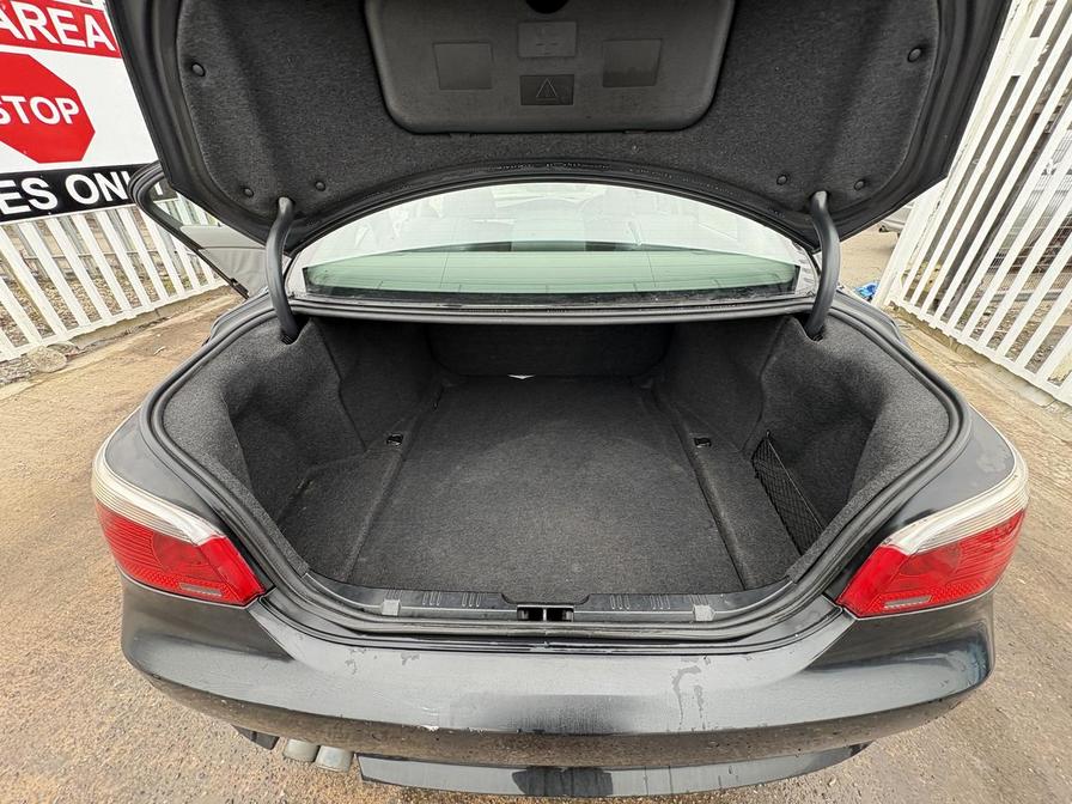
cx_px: 536
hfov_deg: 102.1
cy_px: 402
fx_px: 434
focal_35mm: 14
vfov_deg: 85.7
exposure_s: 1/99
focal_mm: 2.22
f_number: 2.2
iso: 125
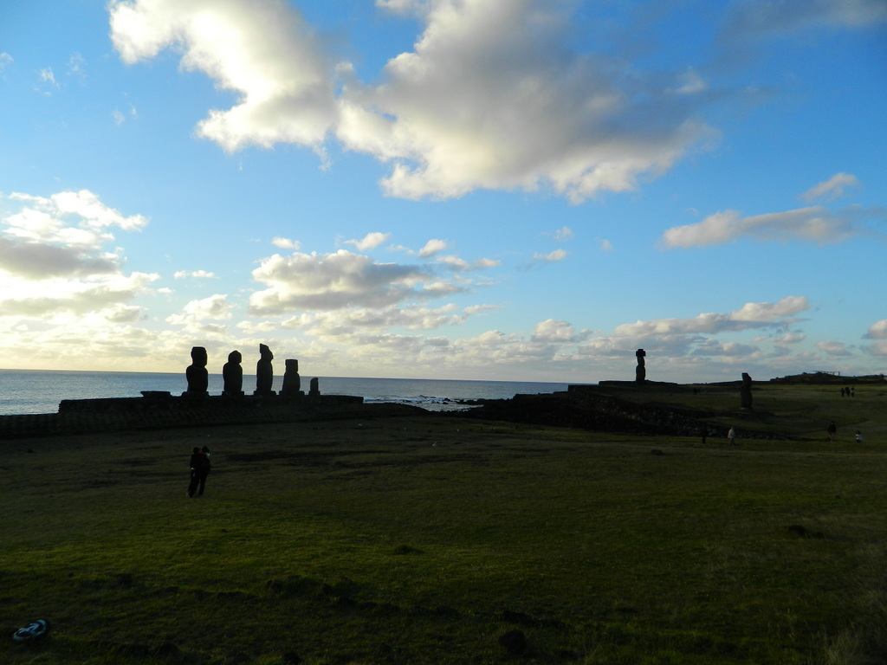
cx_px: 444
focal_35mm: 25
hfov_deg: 69.4
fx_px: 641
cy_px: 332
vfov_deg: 54.9
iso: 80
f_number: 3.1
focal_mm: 4.5
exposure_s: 1/640
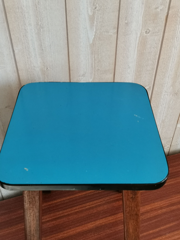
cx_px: 90
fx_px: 257
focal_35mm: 37
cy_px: 120
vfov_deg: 50.1
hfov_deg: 38.7
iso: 160
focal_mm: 4.75
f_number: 1.8
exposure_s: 1/100
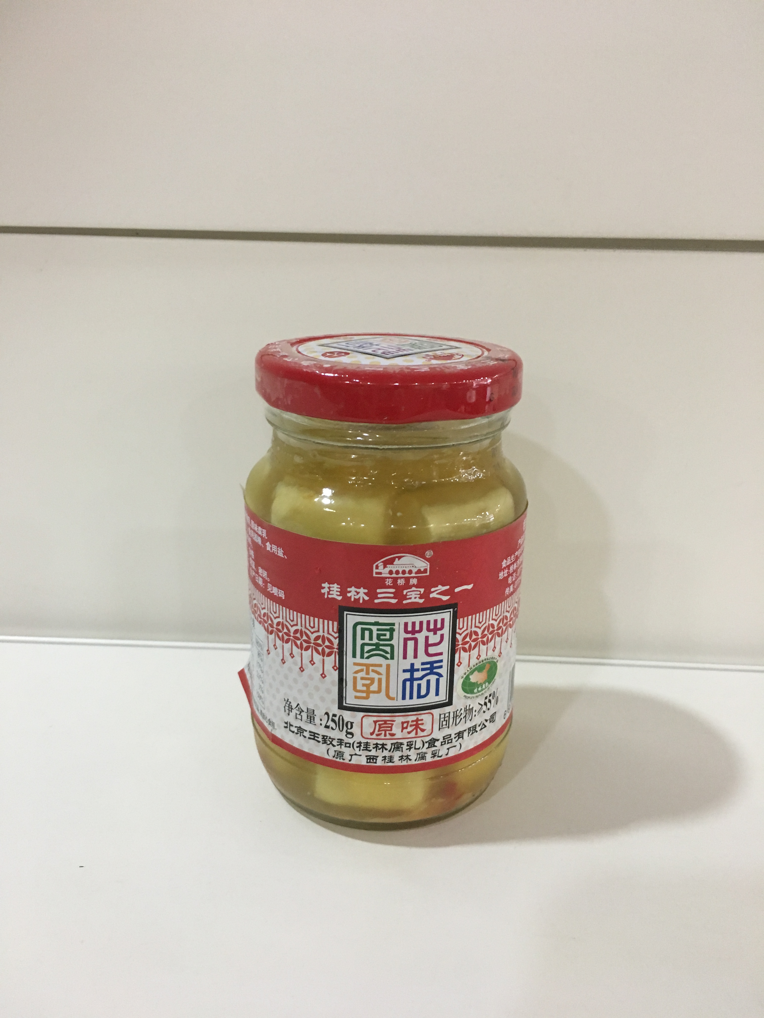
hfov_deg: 48.2
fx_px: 853
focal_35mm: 29
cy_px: 509
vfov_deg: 61.7
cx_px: 382
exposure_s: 1/33
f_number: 2.2
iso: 160
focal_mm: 4.15
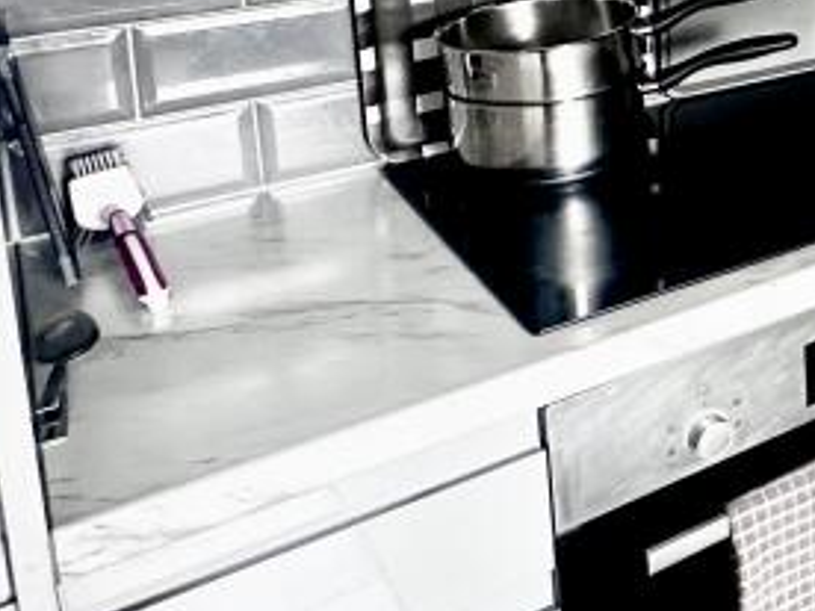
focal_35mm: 52
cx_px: 1131
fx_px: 1224
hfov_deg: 28.3
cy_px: -112
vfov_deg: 25.3
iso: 640
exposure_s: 1/60
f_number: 2.2
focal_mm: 2.22
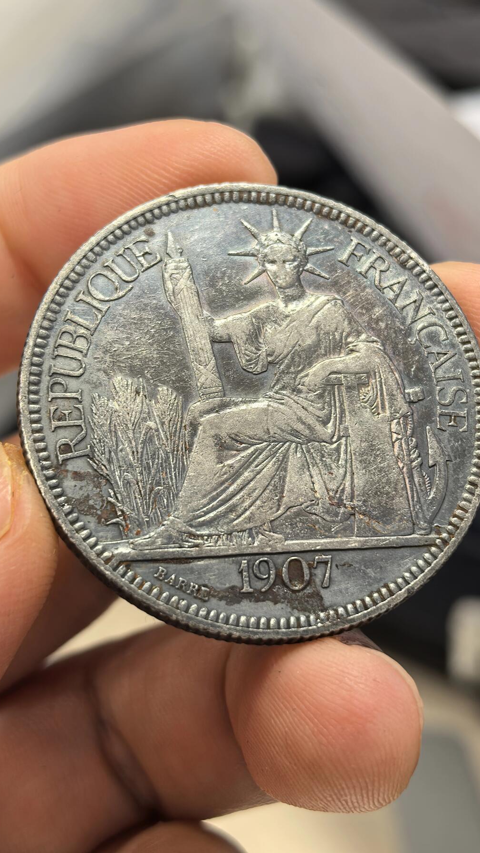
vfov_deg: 35.4
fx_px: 1335
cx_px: 260
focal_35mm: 59
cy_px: 426
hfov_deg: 20.4
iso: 160
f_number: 2
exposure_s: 1/50
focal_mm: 6.98
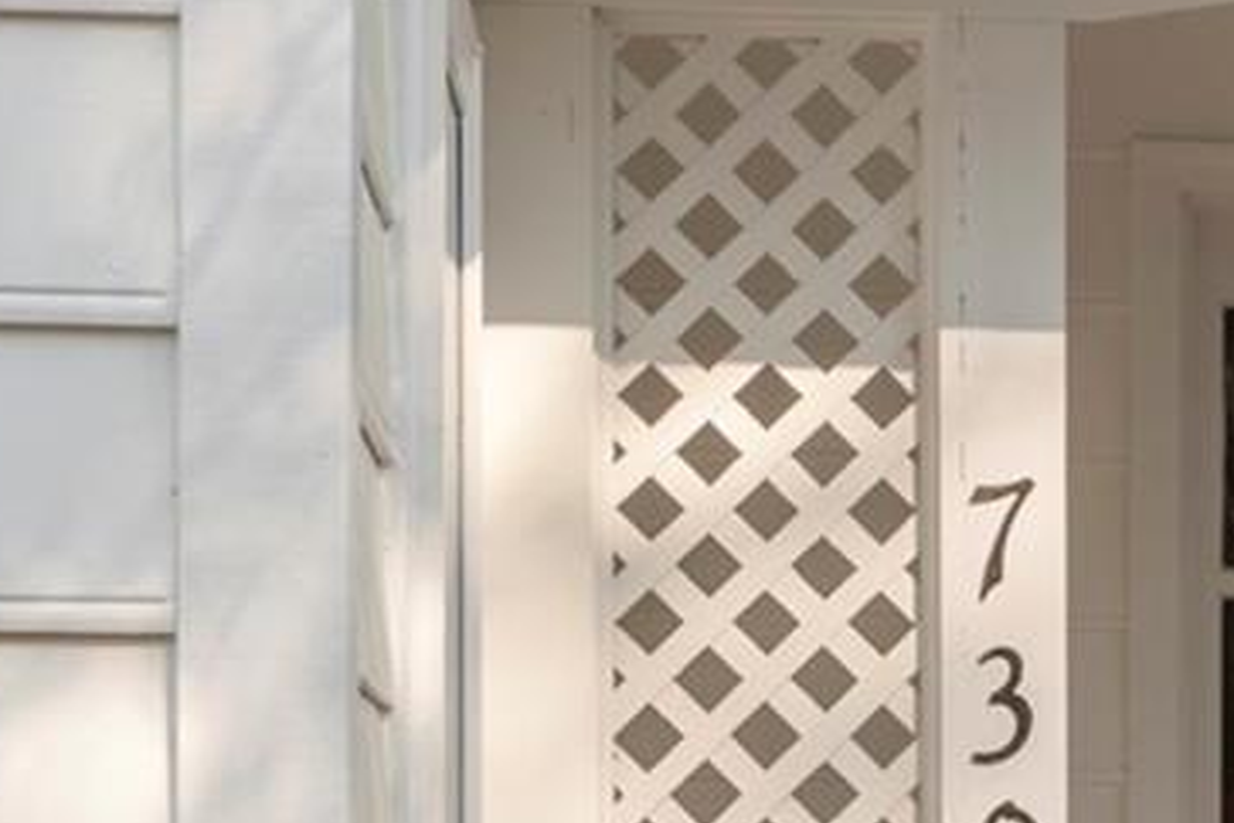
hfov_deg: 10.0
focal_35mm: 195
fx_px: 6678
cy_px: 1049
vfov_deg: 7.0
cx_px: 2233
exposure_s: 1/160
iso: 100
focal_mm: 34.5
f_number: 11
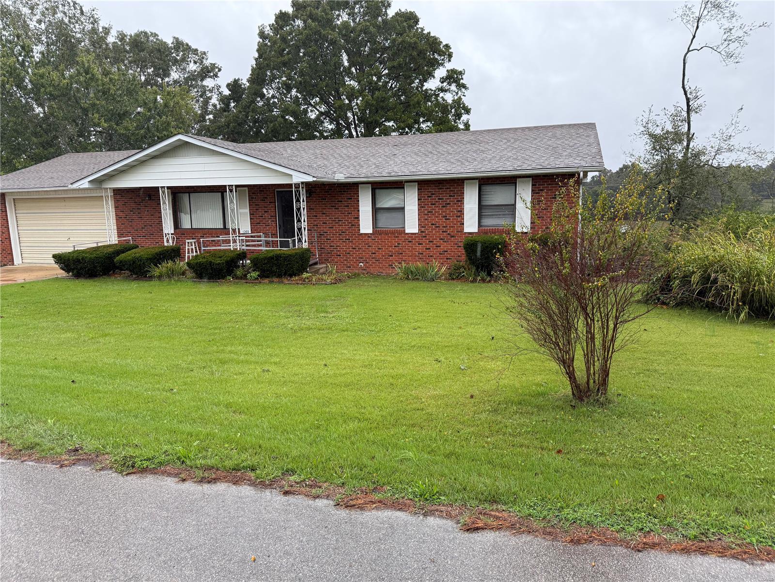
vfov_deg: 56.8
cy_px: 291
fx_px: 537
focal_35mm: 24
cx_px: 388
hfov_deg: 71.6
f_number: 1.78
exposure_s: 1/665
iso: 100
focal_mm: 6.76
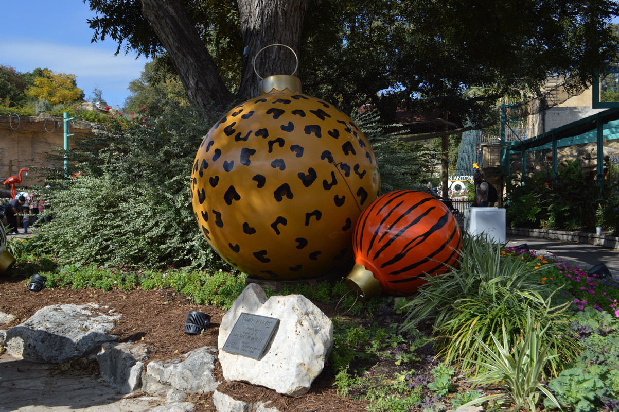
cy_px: 206
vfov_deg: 39.9
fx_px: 567
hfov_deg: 57.3
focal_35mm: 33
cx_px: 310
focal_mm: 22
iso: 100
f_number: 8
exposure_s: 1/250
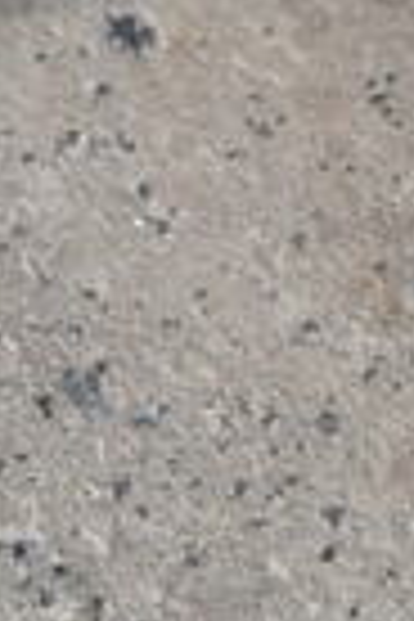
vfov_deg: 8.3
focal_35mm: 218
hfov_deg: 5.8
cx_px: -868
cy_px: -1123
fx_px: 3760
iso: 100
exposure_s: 1/60
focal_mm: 22
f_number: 10
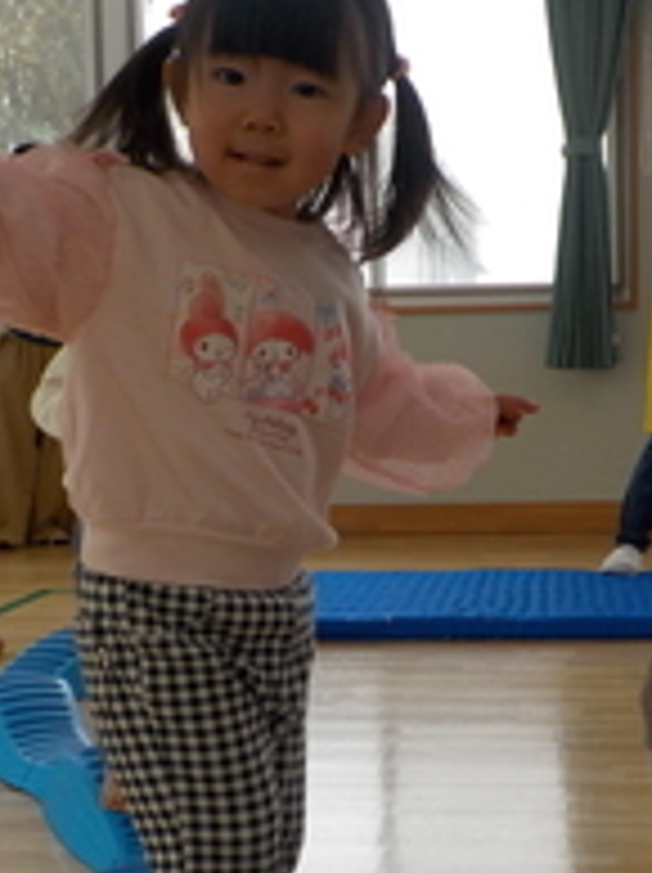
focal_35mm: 62
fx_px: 1560
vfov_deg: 31.2
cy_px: 513
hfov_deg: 23.6
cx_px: 387
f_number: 3.3
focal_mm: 4.1
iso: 125
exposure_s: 1/200
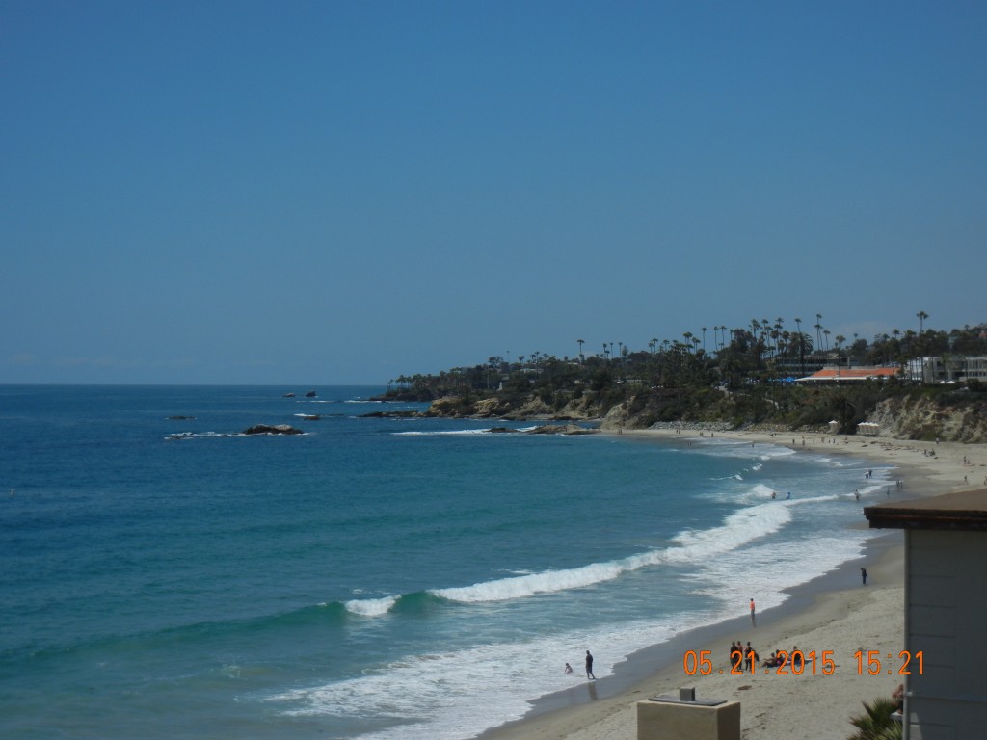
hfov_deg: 28.6
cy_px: 370
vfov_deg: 21.6
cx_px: 494
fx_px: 1939
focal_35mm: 68
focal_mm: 12.2
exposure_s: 1/950
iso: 160
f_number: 8.2
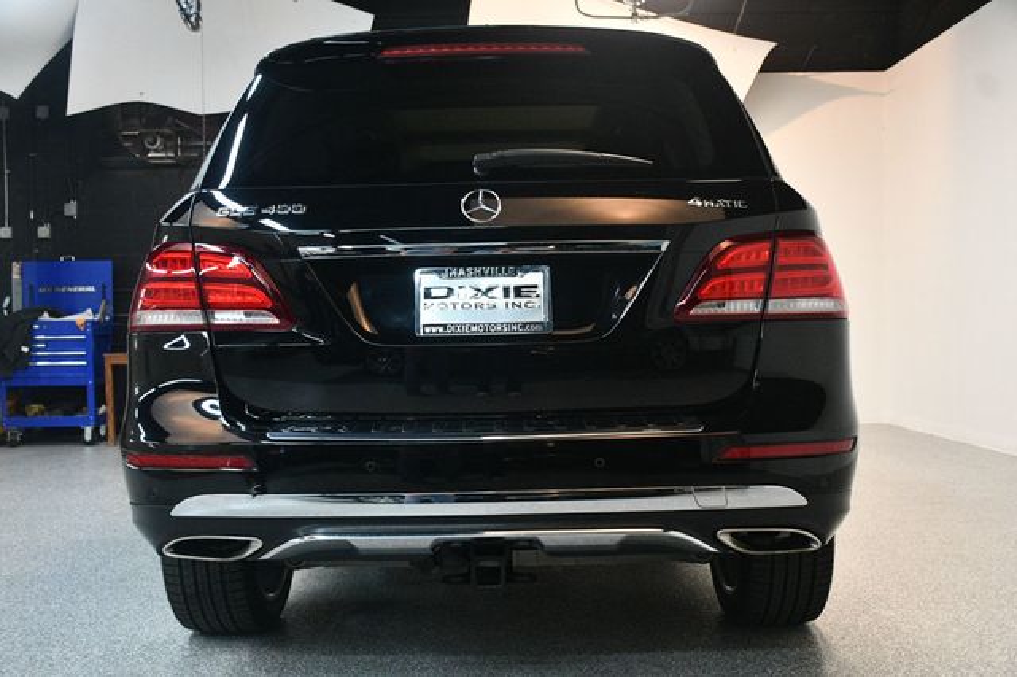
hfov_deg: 53.2
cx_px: 508
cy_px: 338
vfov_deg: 36.8
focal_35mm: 36
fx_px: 1016
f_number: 3.8
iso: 2800
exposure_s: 1/125
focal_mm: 24
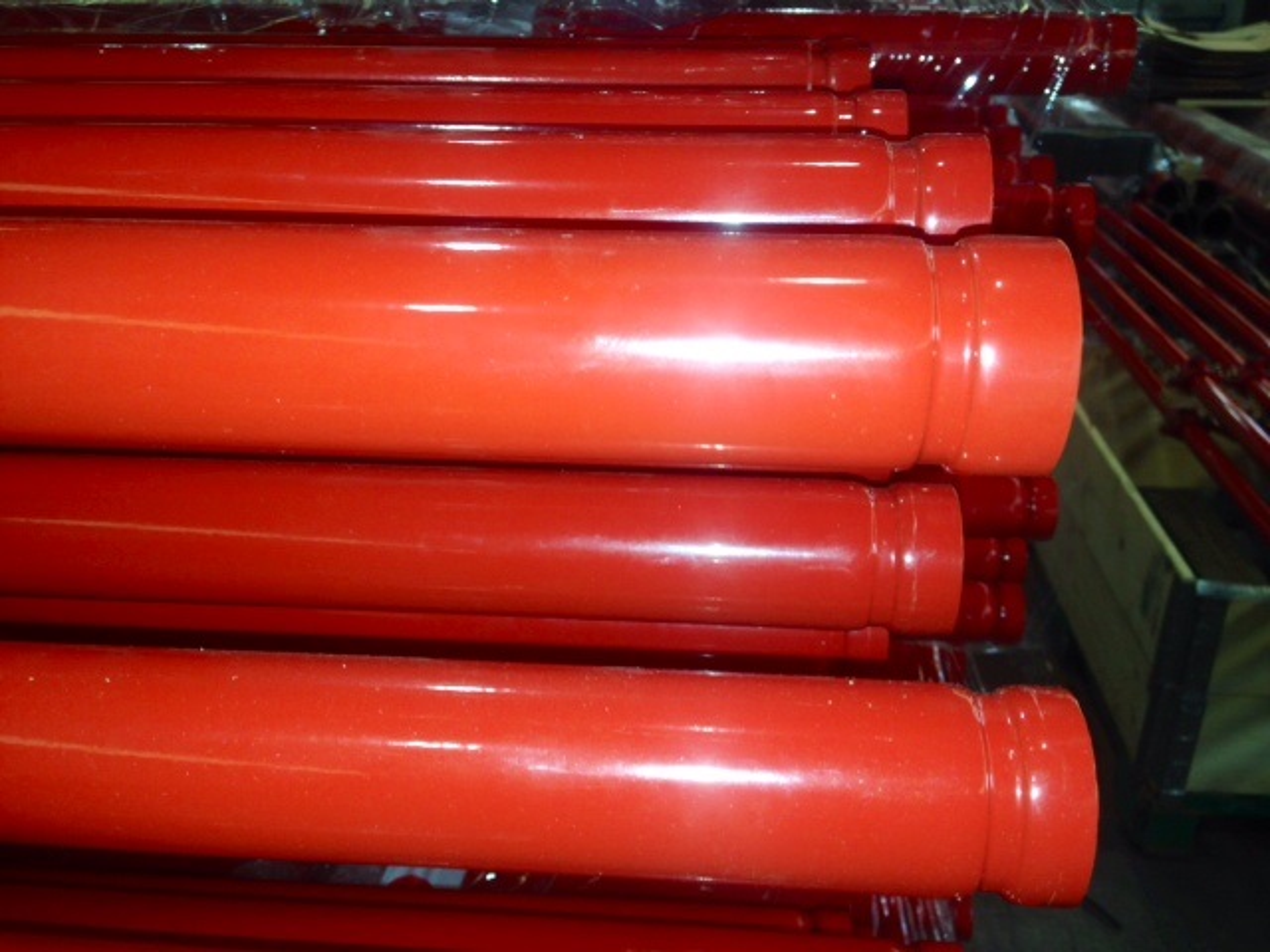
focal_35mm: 33
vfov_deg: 42.9
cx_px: 635
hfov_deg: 55.4
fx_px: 1211
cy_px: 476
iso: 50
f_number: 2.4
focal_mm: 4.12
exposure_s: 1/20
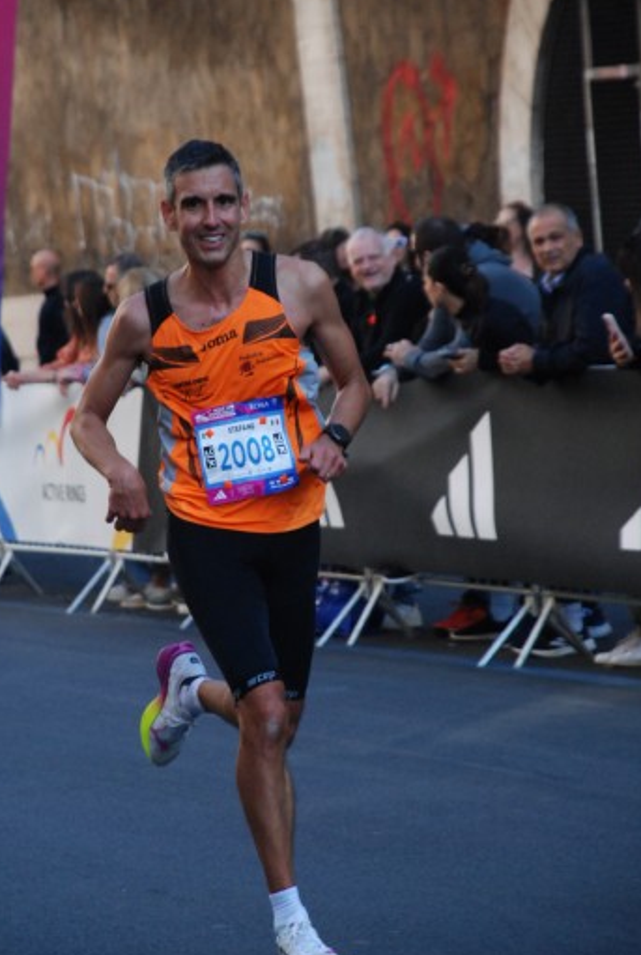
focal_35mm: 238
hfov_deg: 5.8
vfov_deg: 8.6
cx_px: 287
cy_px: 450
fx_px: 6315
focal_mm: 135
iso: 1000
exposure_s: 1/500
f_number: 5.6
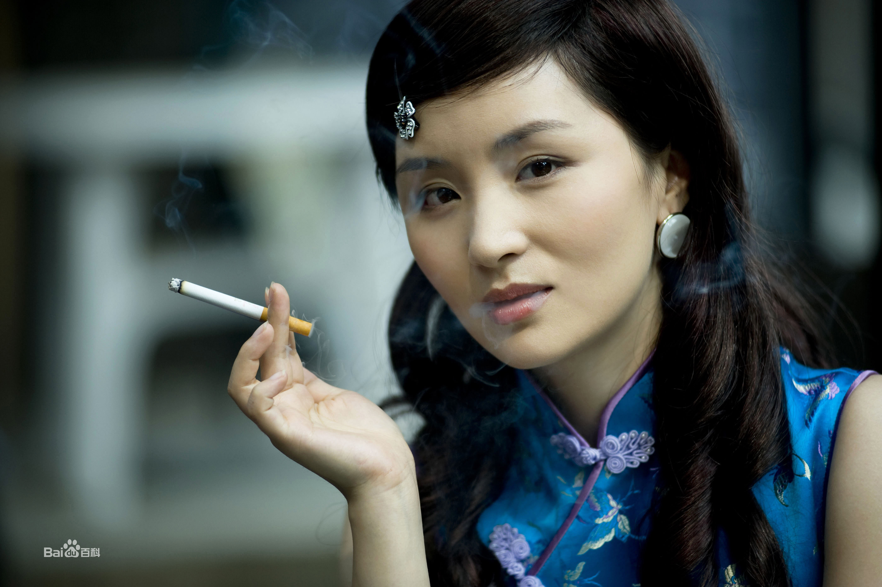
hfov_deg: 12.1
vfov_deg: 8.1
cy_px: 294
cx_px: 441
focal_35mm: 170
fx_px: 4162
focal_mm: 170
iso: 400
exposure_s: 1/640
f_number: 2.8
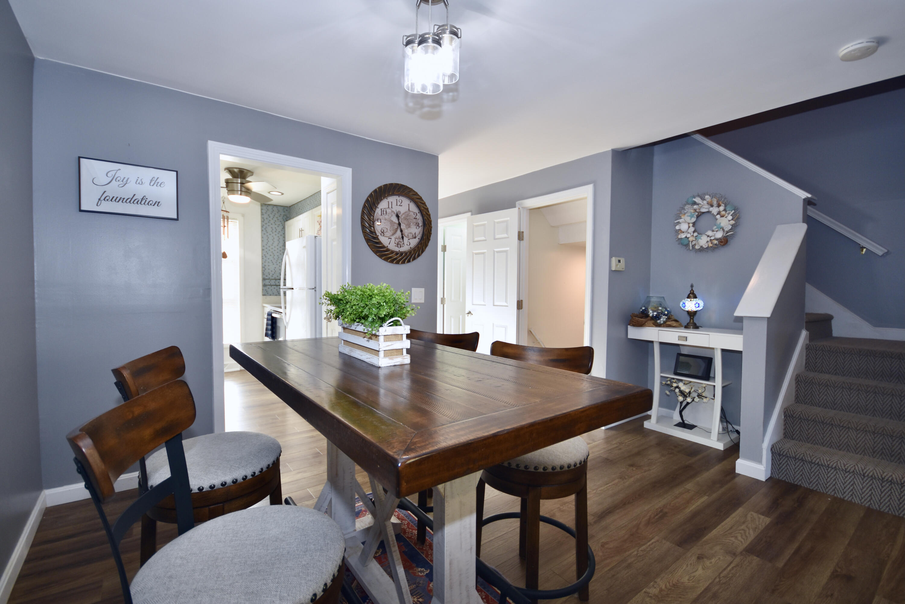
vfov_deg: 77.3
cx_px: 452
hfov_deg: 100.4
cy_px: 302
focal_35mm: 15
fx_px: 377
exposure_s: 1/60
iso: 220
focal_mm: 10
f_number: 4
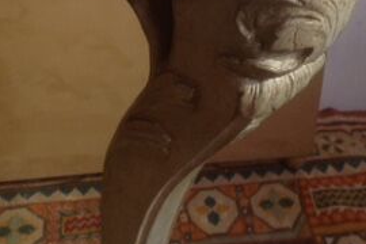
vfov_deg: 15.3
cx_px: 192
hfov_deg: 23.6
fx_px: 874
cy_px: -45
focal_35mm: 86
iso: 50
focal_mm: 4.28
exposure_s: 1/24
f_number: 2.4
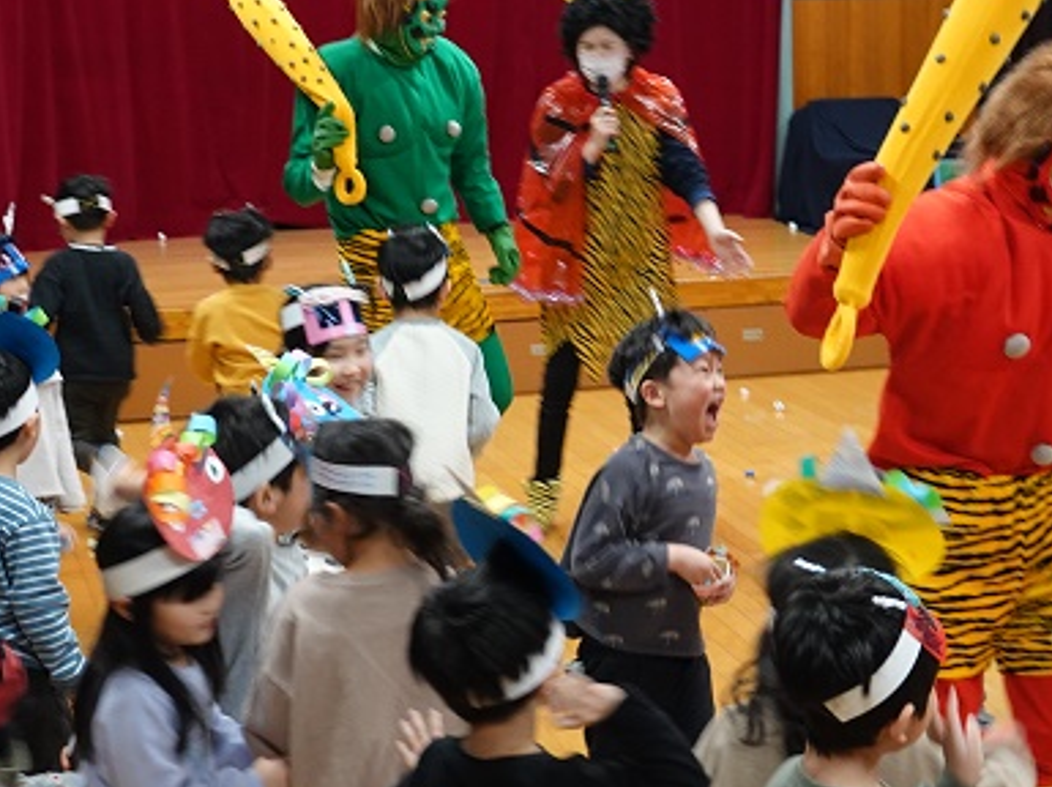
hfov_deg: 22.6
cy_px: 444
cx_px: 798
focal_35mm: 86
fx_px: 2611
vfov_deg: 17.1
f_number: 3.2
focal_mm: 15.73
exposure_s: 1/50
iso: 800
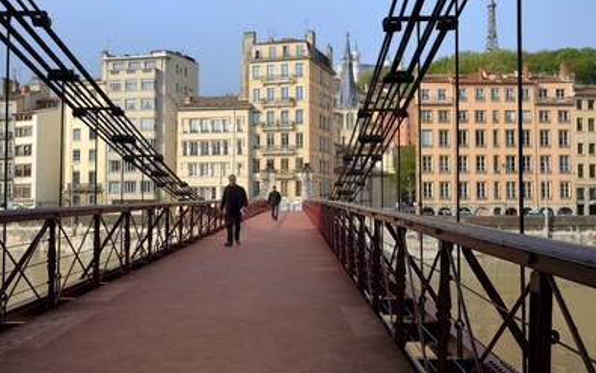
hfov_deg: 50.4
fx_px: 634
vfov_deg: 32.8
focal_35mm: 39
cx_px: 290
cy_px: 174
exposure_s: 1/200
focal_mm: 36
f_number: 11
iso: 200
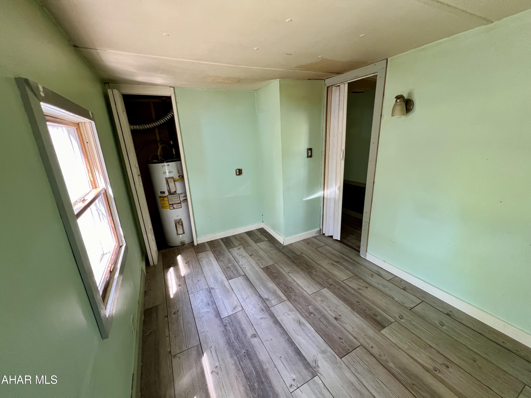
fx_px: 199
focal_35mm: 13
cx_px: 266
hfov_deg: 106.2
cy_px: 199
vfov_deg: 89.9
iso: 320
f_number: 1.8
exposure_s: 1/60
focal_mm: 1.57
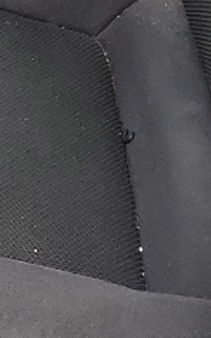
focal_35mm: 186
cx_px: -332
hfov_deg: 6.6
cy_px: -324
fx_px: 1712
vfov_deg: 10.4
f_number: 1.5
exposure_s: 1/263
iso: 50
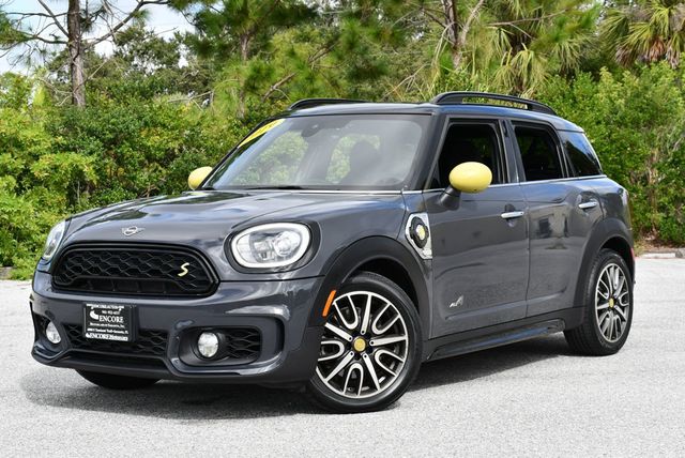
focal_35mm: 70
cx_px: 342
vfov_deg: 19.5
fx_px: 1333
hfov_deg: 28.8
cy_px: 229
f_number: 8
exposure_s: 1/250
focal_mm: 35
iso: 140
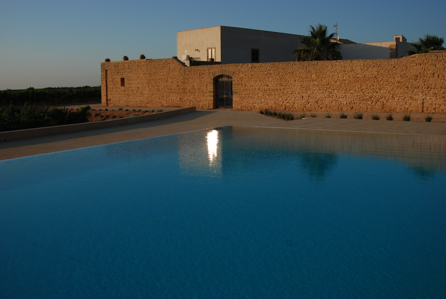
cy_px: 150
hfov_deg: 53.1
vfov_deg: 37.0
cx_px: 223
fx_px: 447
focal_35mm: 36
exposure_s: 1/1250
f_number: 3.5
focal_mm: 24
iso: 100
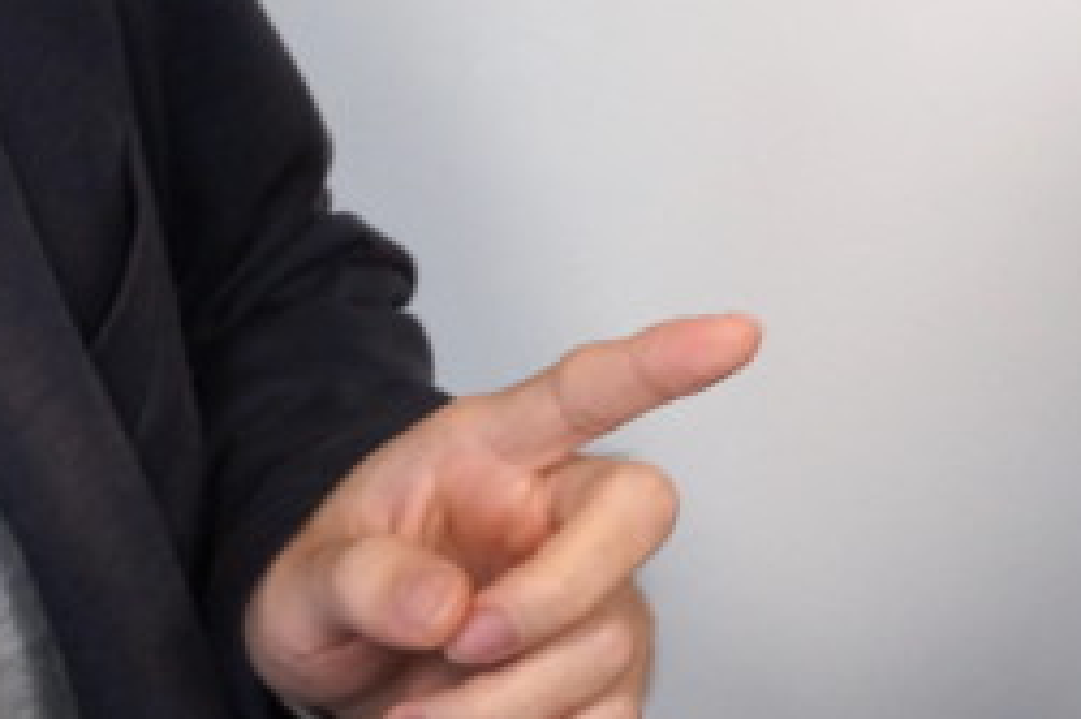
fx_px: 4291
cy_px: -372
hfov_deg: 14.1
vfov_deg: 9.3
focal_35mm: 143
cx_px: 1180
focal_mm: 35
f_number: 11
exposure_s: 1/160
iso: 2500
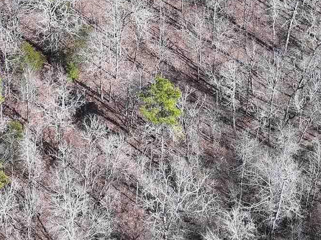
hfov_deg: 21.8
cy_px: -133
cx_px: 137
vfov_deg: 15.0
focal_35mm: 90
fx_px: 834
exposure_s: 1/640
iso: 100
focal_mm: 12.29
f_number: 2.8
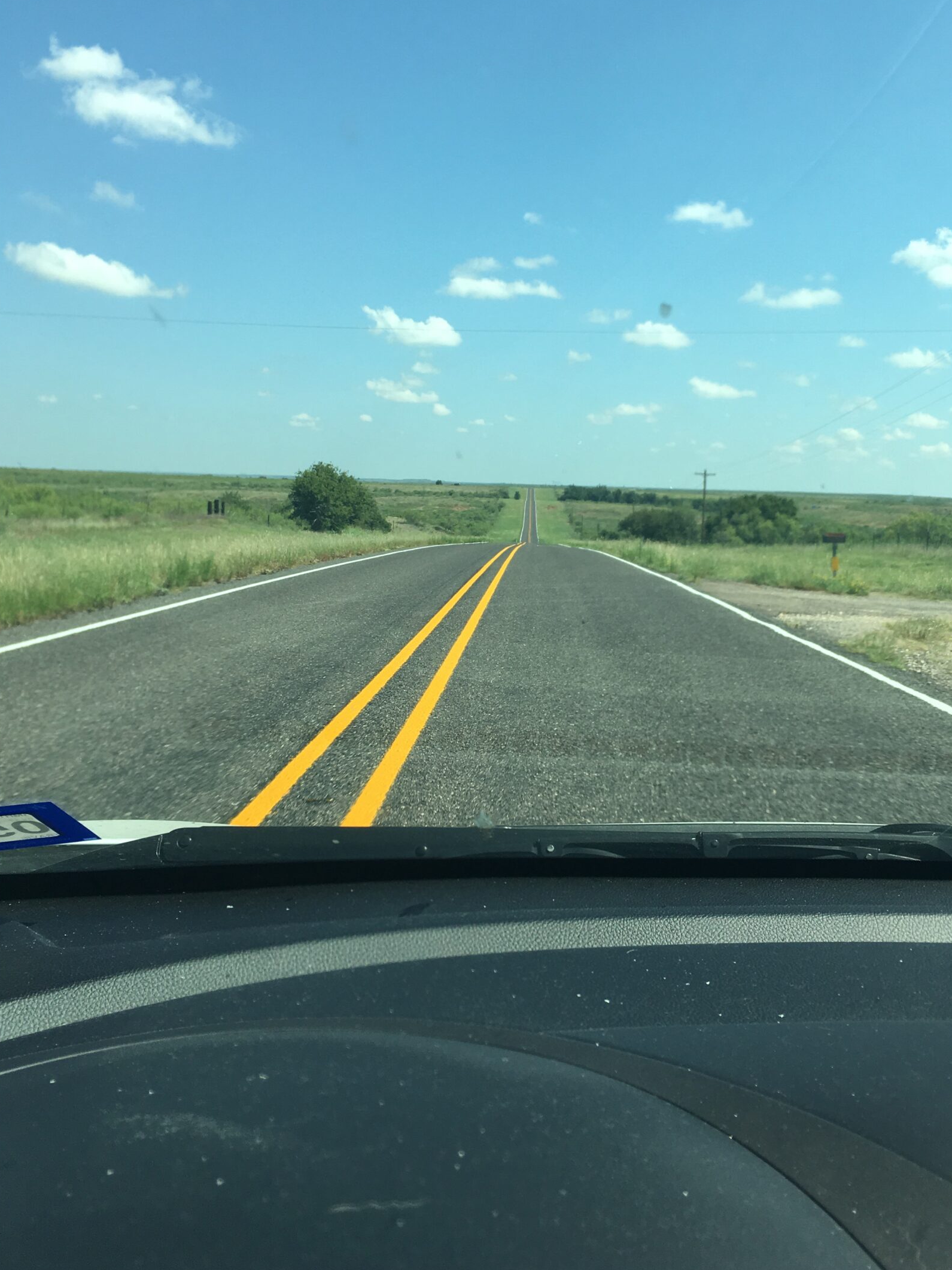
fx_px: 1283
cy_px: 557
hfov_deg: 40.6
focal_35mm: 35
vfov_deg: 52.5
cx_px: 556
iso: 25
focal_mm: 4.15
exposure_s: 1/827
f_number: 2.2
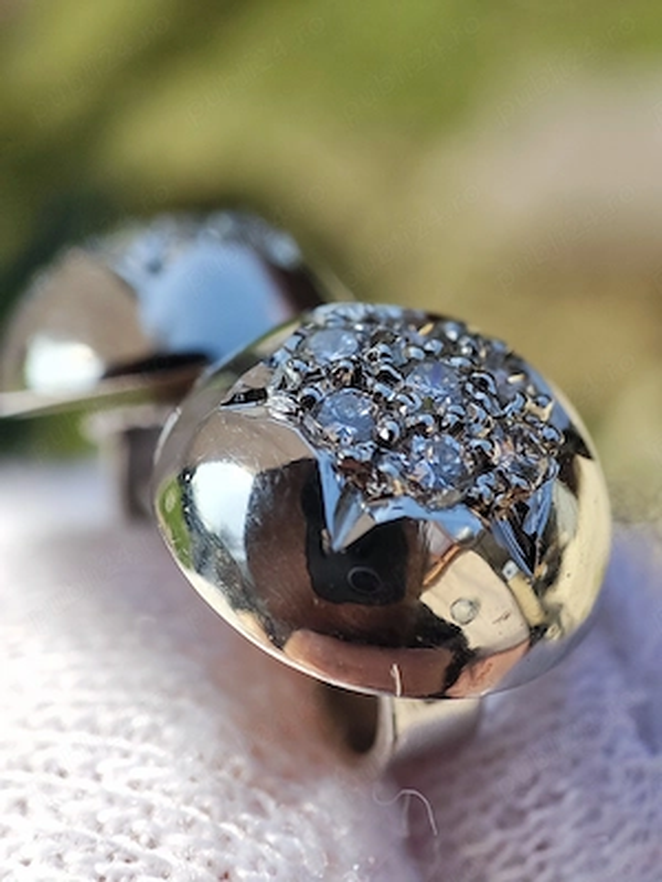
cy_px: 441
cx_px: 331
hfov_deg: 29.7
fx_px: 1249
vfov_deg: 38.9
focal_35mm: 49
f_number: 2.4
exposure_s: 1/1431
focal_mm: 4.1
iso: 50
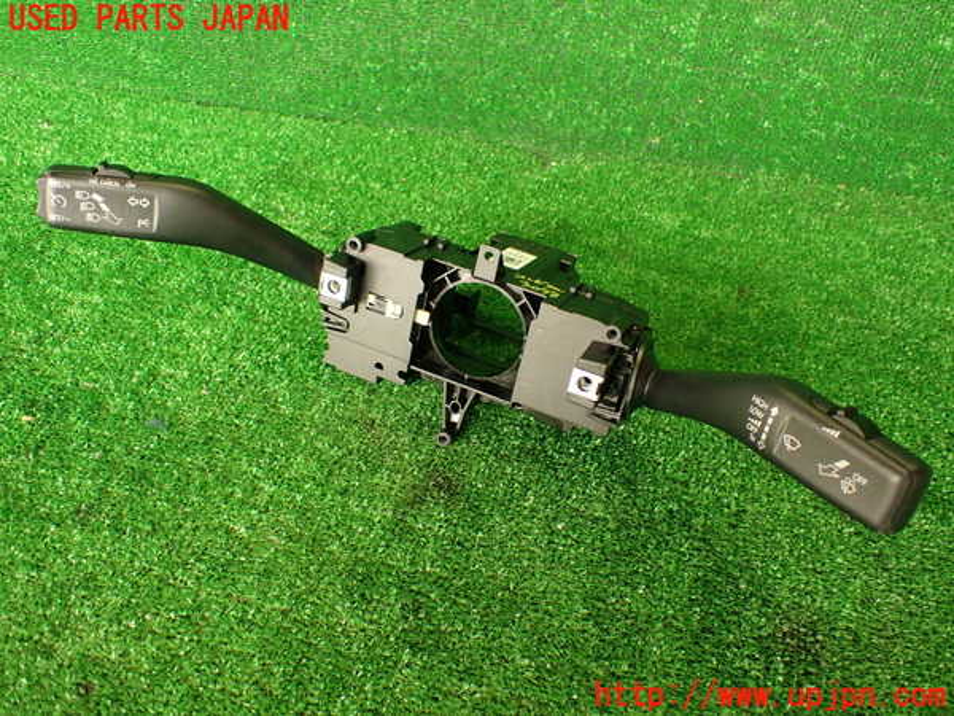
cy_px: 358
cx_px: 477
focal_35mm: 30
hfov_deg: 60.0
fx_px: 827
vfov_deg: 46.8
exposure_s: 1/40
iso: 200
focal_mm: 5.4
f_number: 2.3
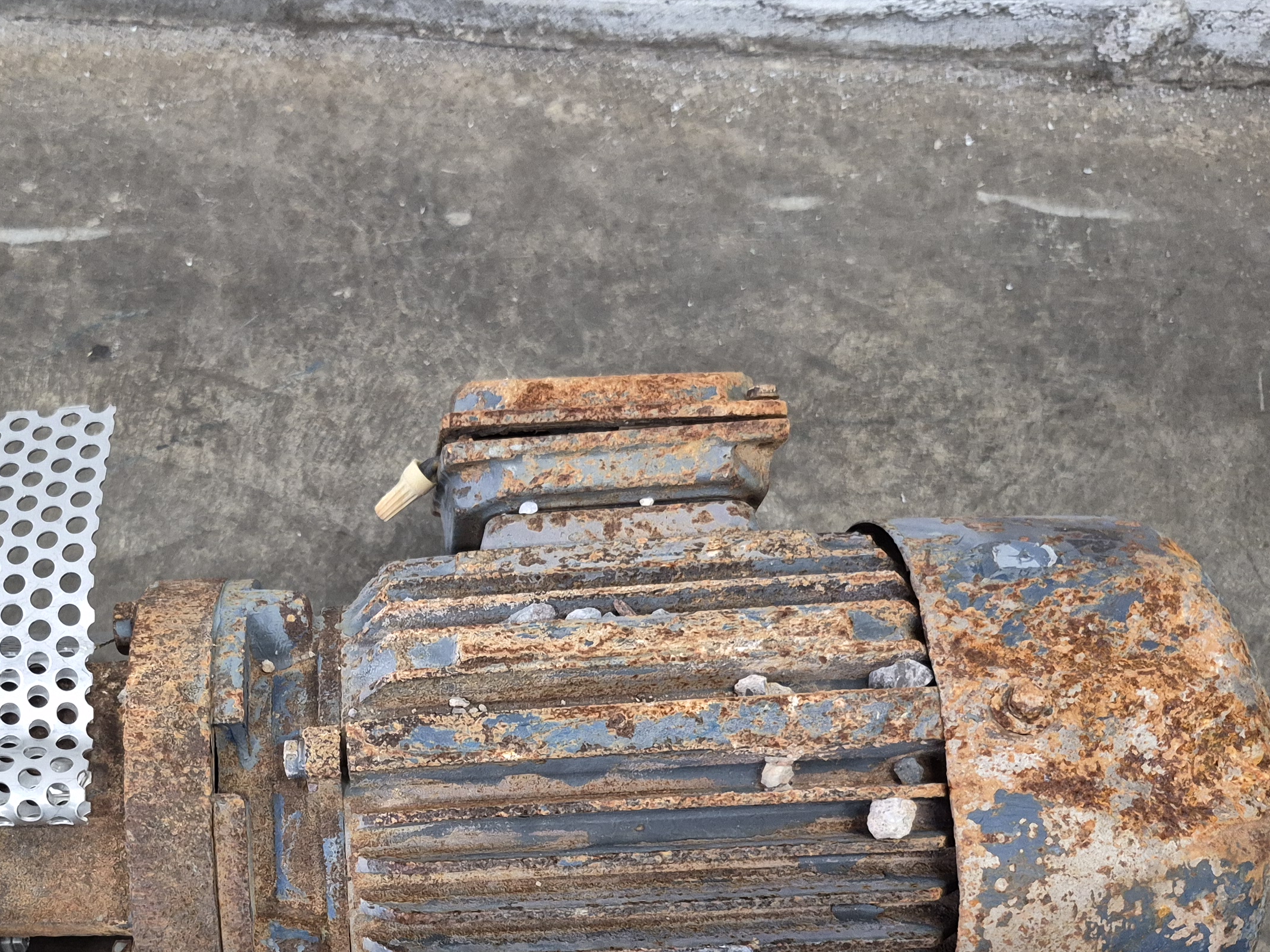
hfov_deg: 42.5
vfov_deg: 32.3
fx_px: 1578
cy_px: 817
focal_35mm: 43
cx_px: 318
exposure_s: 1/120
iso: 640
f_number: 1.8
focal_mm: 5.4
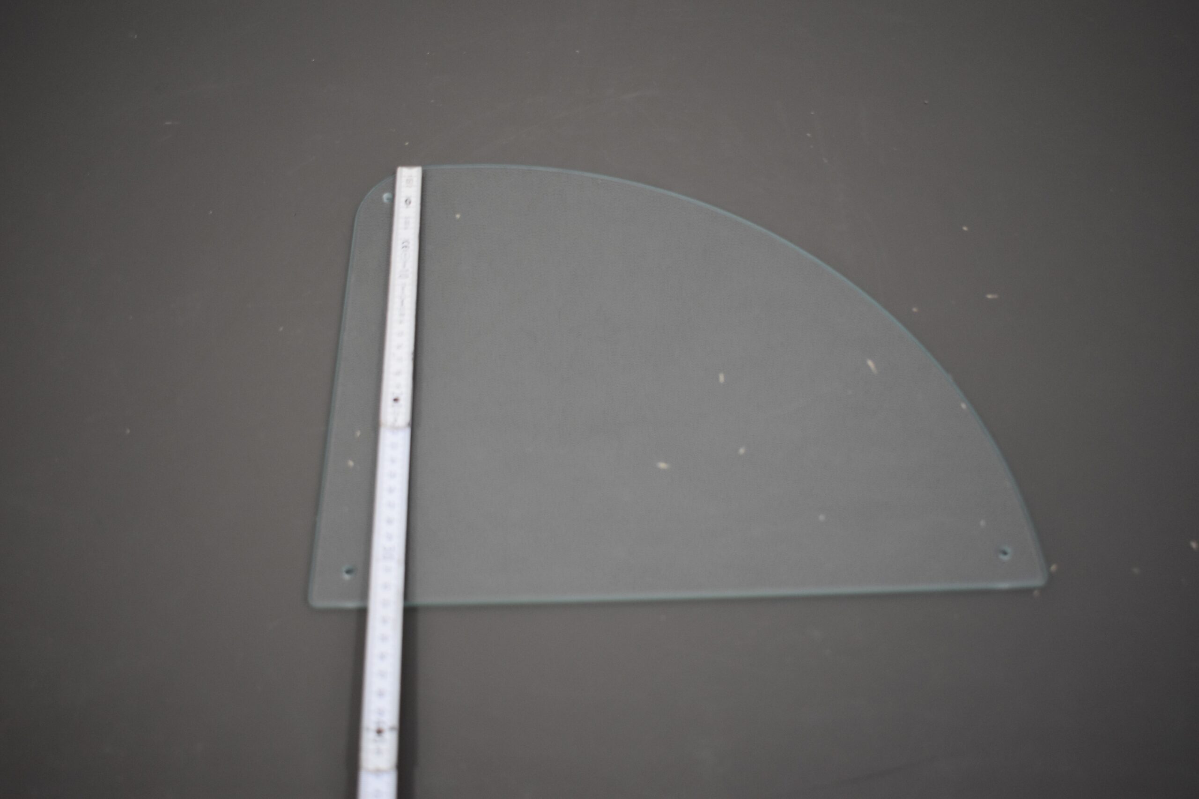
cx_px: 600
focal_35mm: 36
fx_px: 1199
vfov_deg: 36.9
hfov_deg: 53.1
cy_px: 400
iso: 800
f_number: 4
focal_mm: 24
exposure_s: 1/250
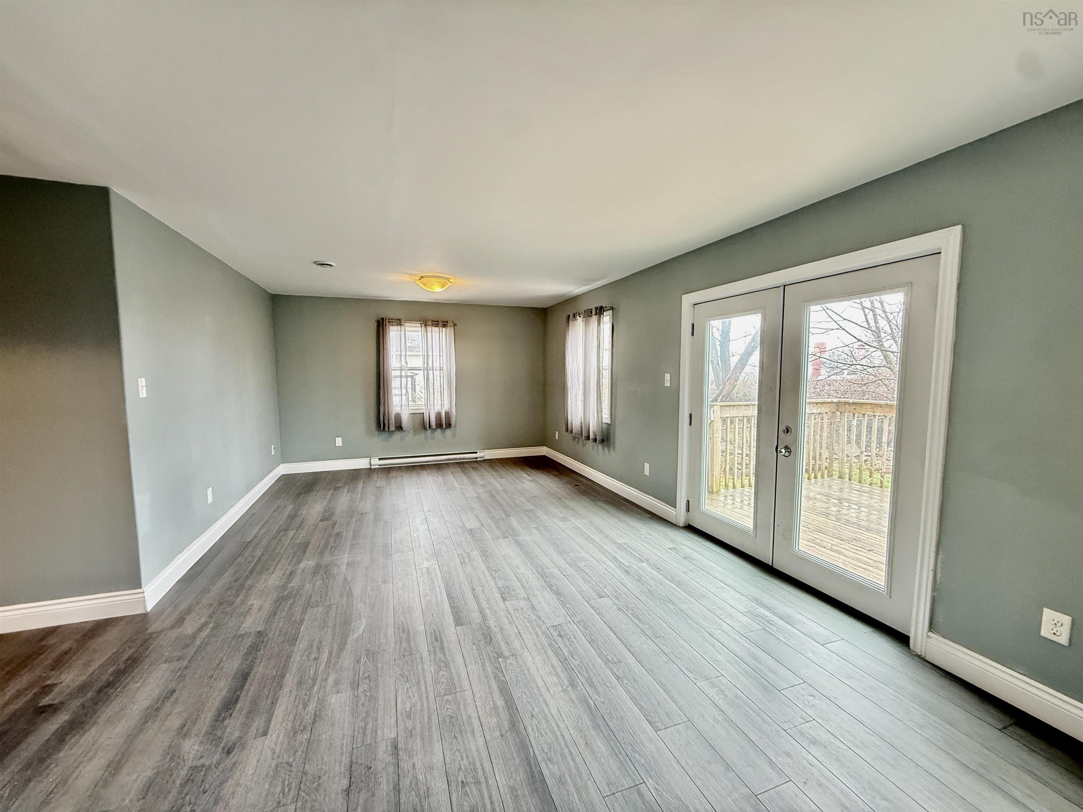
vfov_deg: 85.7
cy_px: 406
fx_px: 438
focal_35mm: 14
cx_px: 542
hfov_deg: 102.1
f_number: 2.2
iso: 500
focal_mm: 2.22
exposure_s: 1/60
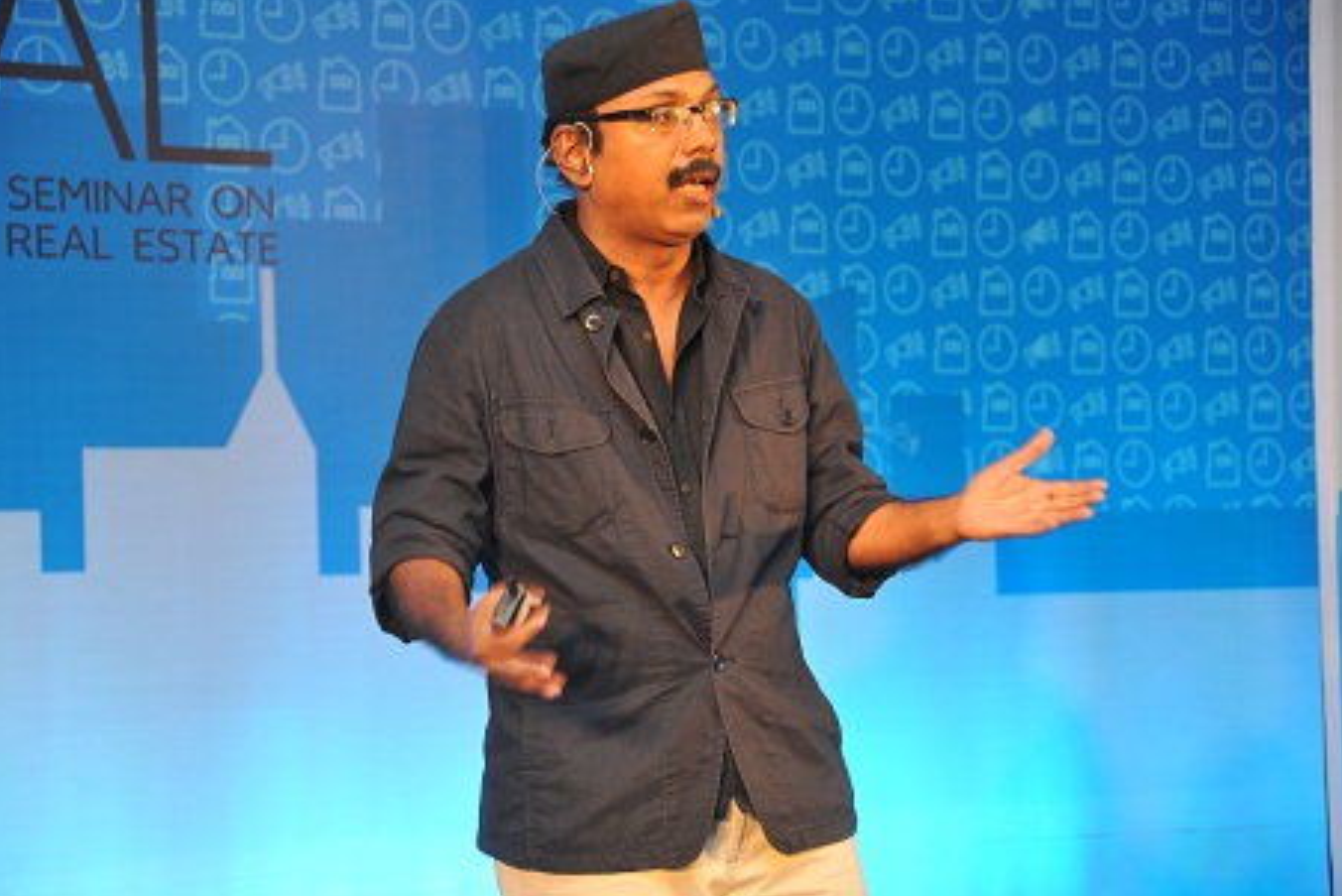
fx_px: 4270
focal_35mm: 115
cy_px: 445
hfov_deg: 17.9
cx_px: 667
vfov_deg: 12.0
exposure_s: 1/80
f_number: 5
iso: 500
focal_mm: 75
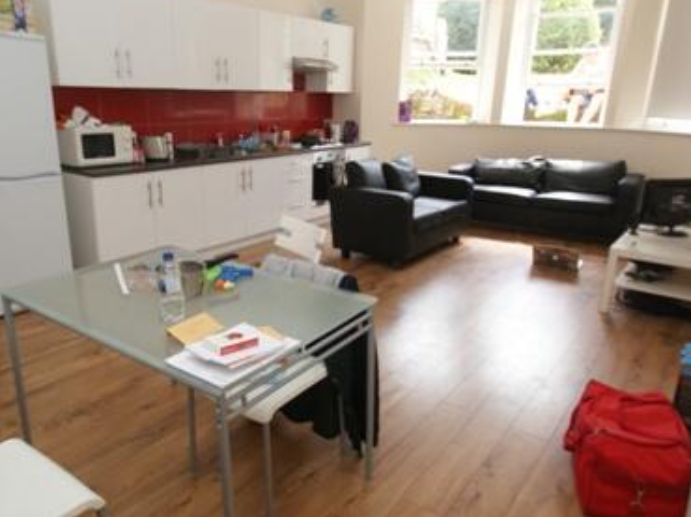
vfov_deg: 54.8
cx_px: 299
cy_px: 261
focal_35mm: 25
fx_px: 499
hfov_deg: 69.1
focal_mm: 10
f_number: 5.6
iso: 400
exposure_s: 1/80
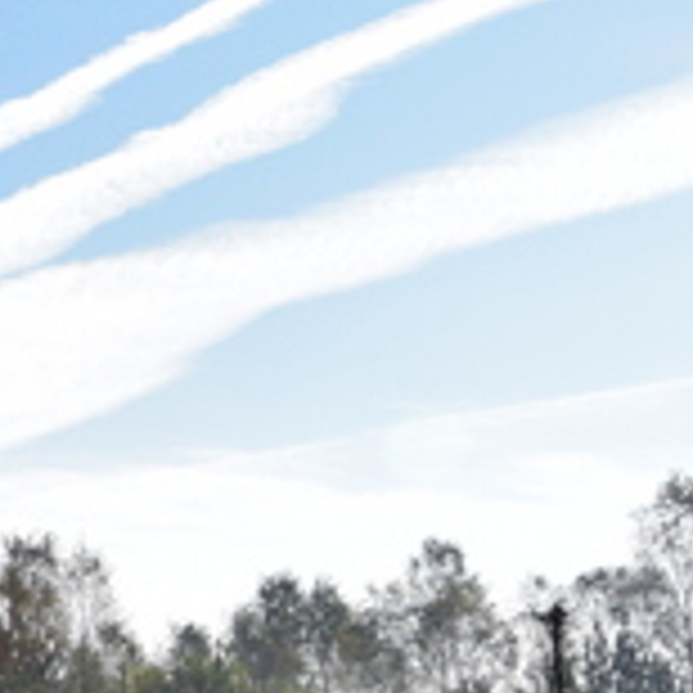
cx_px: -765
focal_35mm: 119
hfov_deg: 12.6
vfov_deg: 14.1
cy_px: 882
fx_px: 2695
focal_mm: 18
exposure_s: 1/500
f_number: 11
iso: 320
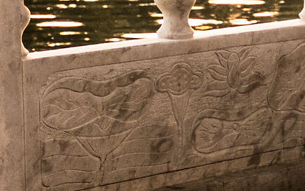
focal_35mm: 241
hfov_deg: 8.0
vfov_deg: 5.4
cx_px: 730
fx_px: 2003
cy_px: -52
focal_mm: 27.7
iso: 800
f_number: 3.2
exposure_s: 1/220
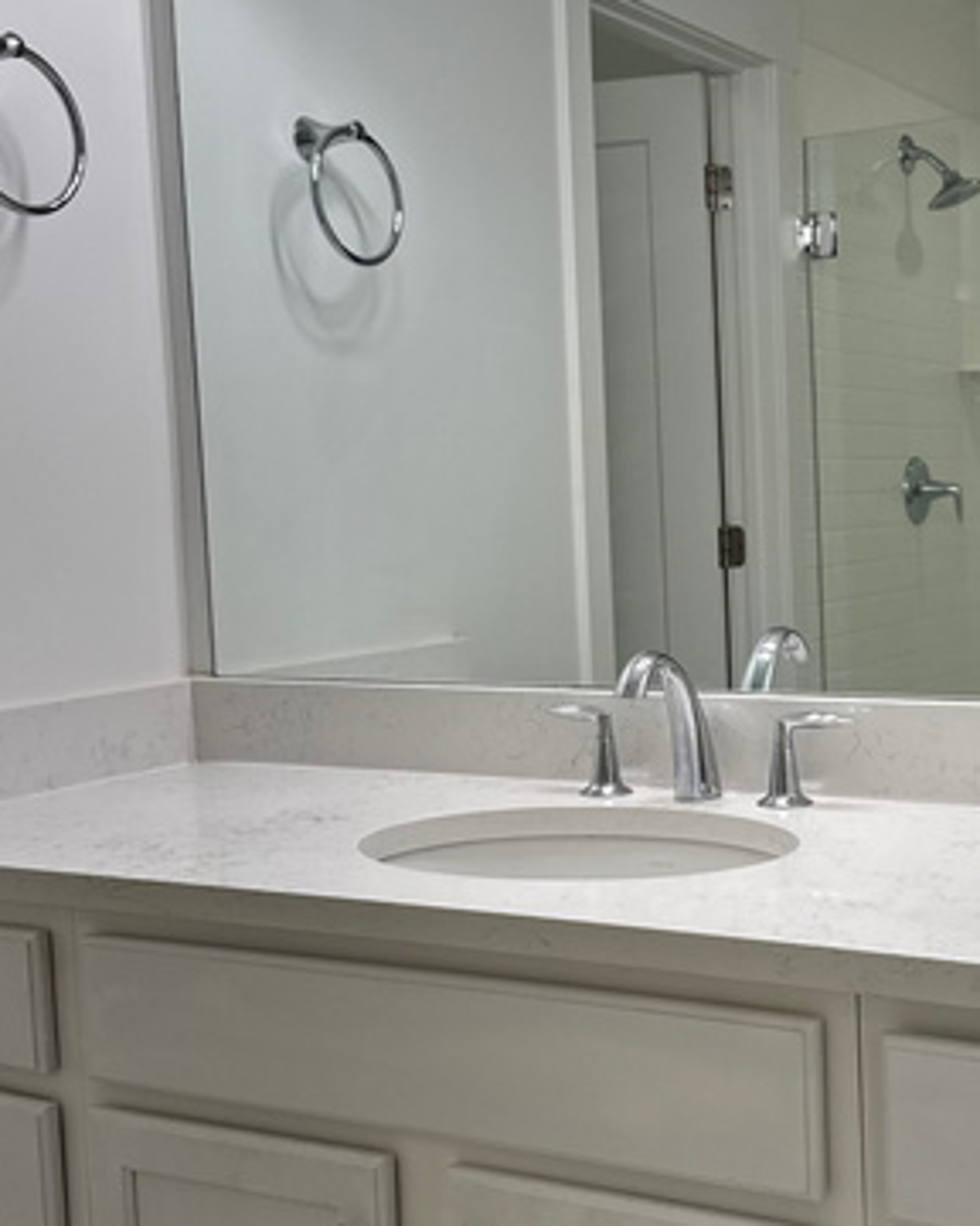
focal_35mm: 50
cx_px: 660
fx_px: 1813
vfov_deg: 37.3
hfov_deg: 30.0
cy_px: 650
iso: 80
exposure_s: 1/379
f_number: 1.78
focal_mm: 6.76
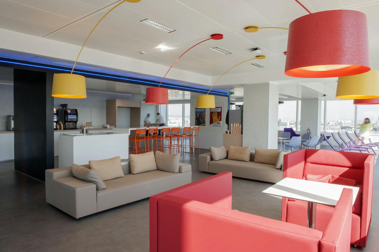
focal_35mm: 24
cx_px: 190
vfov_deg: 53.0
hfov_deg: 73.8
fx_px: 252
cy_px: 126
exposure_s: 1/10
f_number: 22
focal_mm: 24
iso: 560
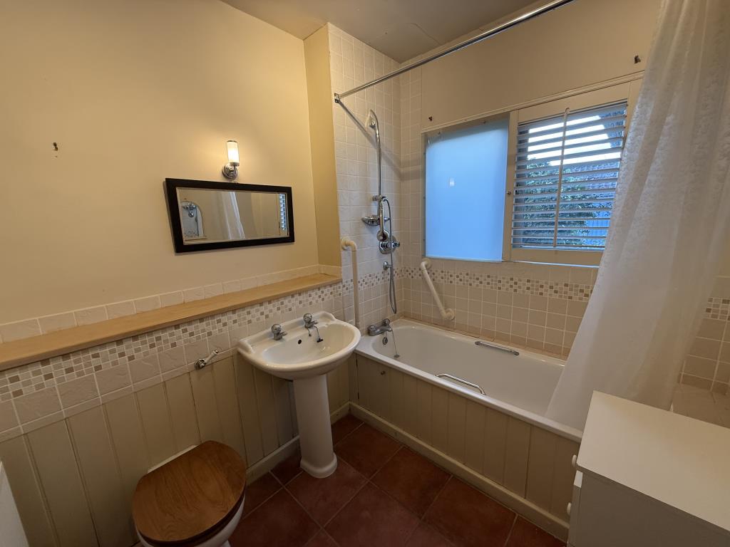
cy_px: 274
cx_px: 365
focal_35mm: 14
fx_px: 295
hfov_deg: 102.1
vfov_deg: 85.7
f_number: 2.2
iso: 125
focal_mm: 2.22
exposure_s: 1/100
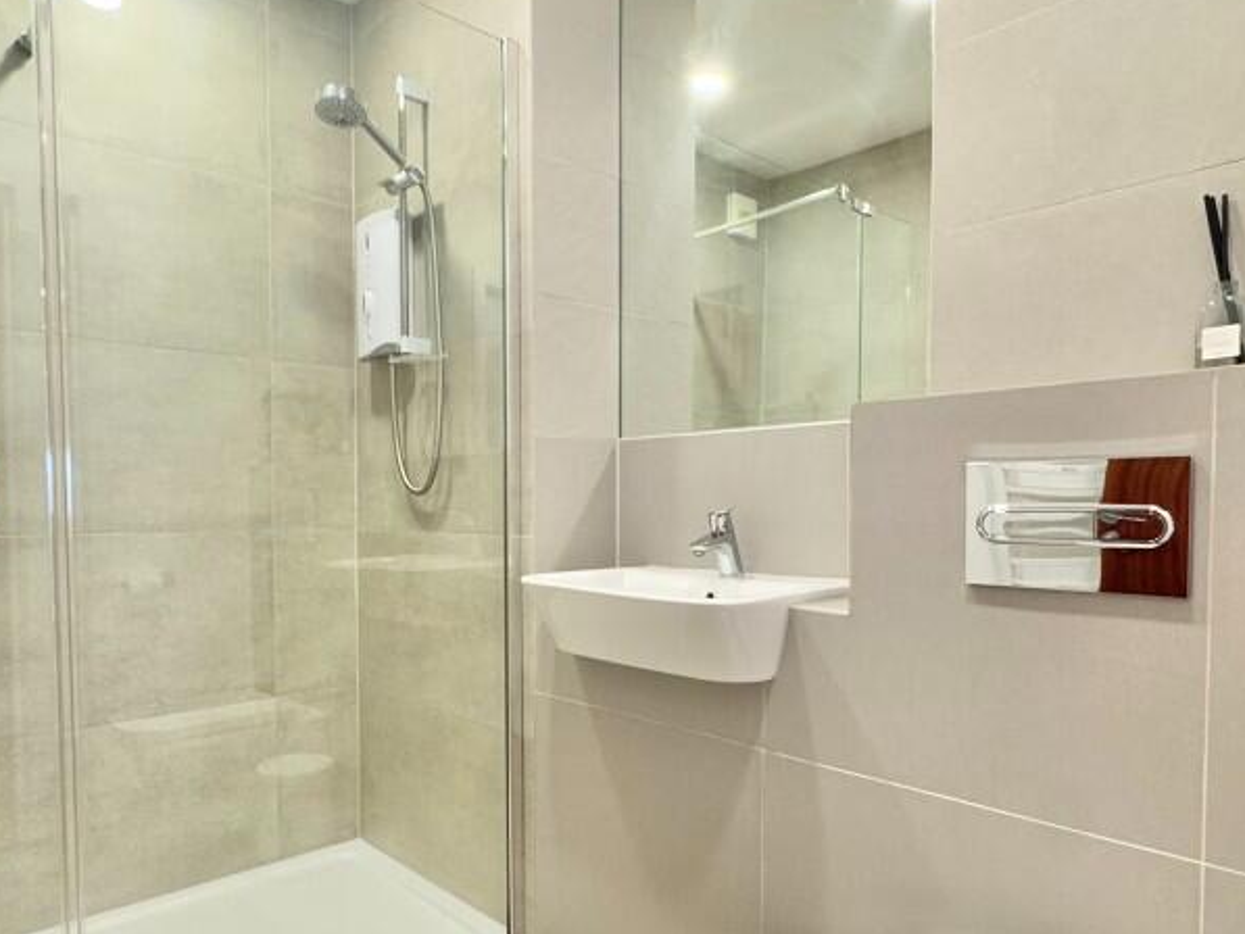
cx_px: 588
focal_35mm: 24
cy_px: 538
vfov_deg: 56.6
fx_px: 863
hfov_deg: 71.5
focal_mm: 2.22
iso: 200
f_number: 2.2
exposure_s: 1/50
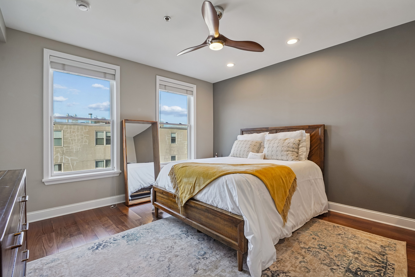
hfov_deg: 96.7
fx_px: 184
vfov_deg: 73.7
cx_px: 208
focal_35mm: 16
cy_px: 138
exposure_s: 1/100
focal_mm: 16
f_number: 7.1
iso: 400
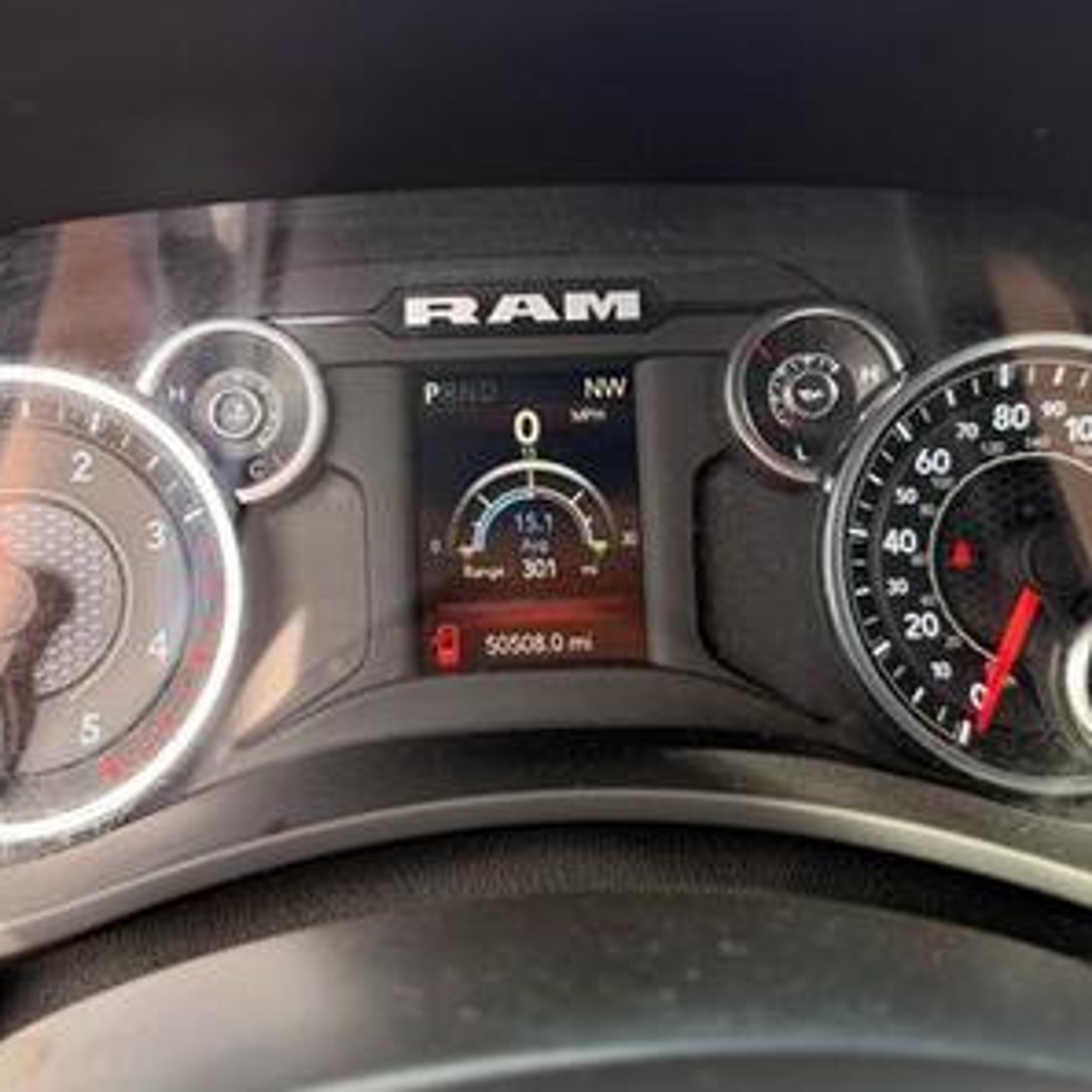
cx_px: 496
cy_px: 441
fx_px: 1285
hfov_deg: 46.0
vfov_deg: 45.8
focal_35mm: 36
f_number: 1.78
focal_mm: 6.76
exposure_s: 1/220
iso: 160
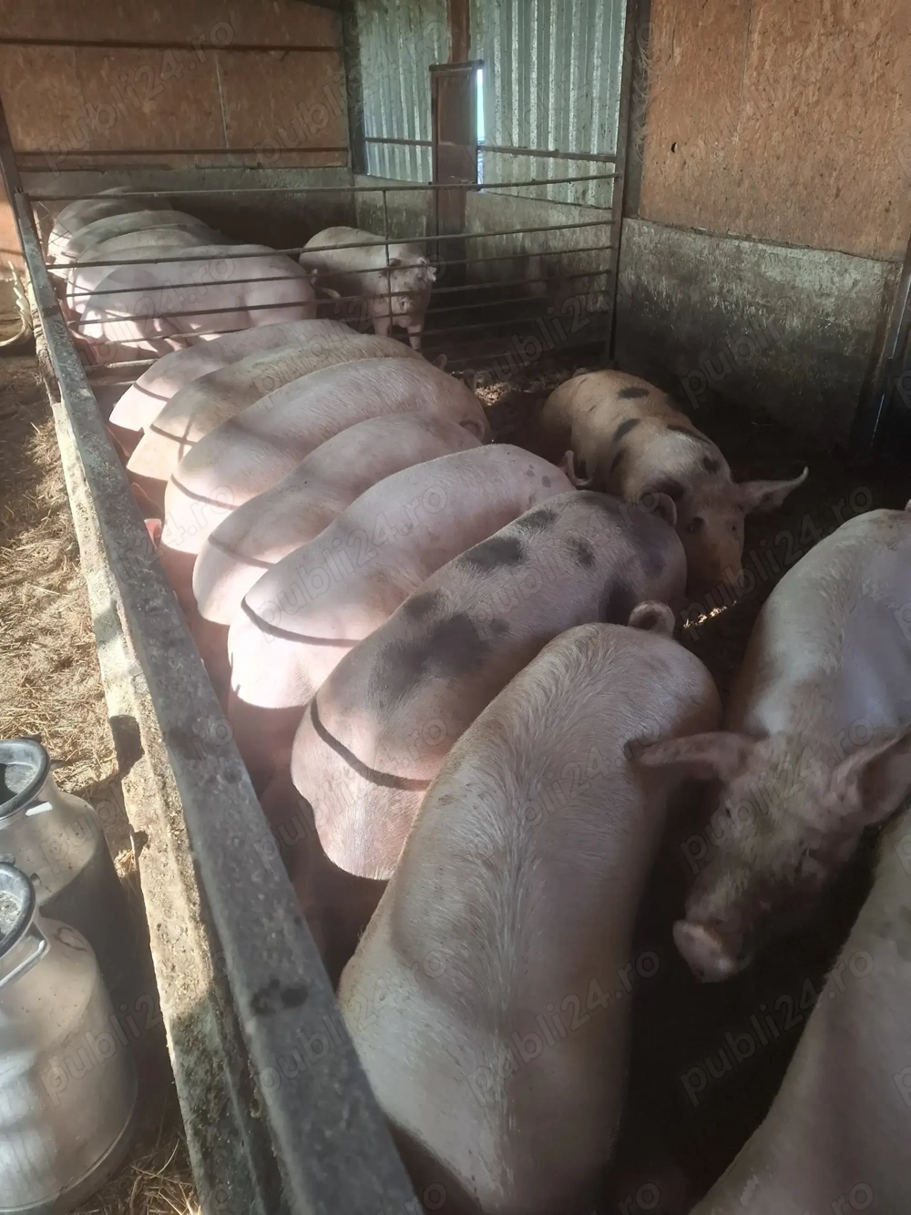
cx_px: 456
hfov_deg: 58.9
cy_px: 608
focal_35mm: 23
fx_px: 807
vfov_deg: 73.9
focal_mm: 5.54
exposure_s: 1/100
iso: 160
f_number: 1.8
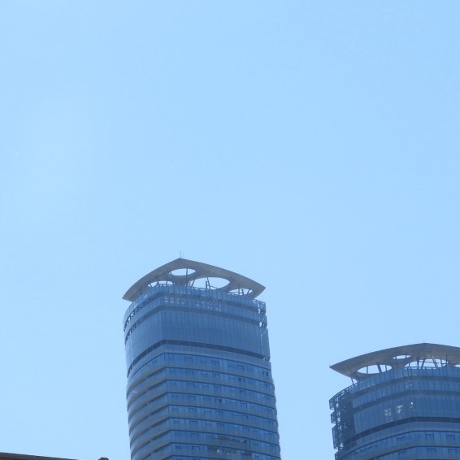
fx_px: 2706
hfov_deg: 9.7
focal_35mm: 180
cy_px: 391
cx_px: 27
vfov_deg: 9.7
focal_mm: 14.3
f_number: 4.5
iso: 100
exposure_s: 1/1000
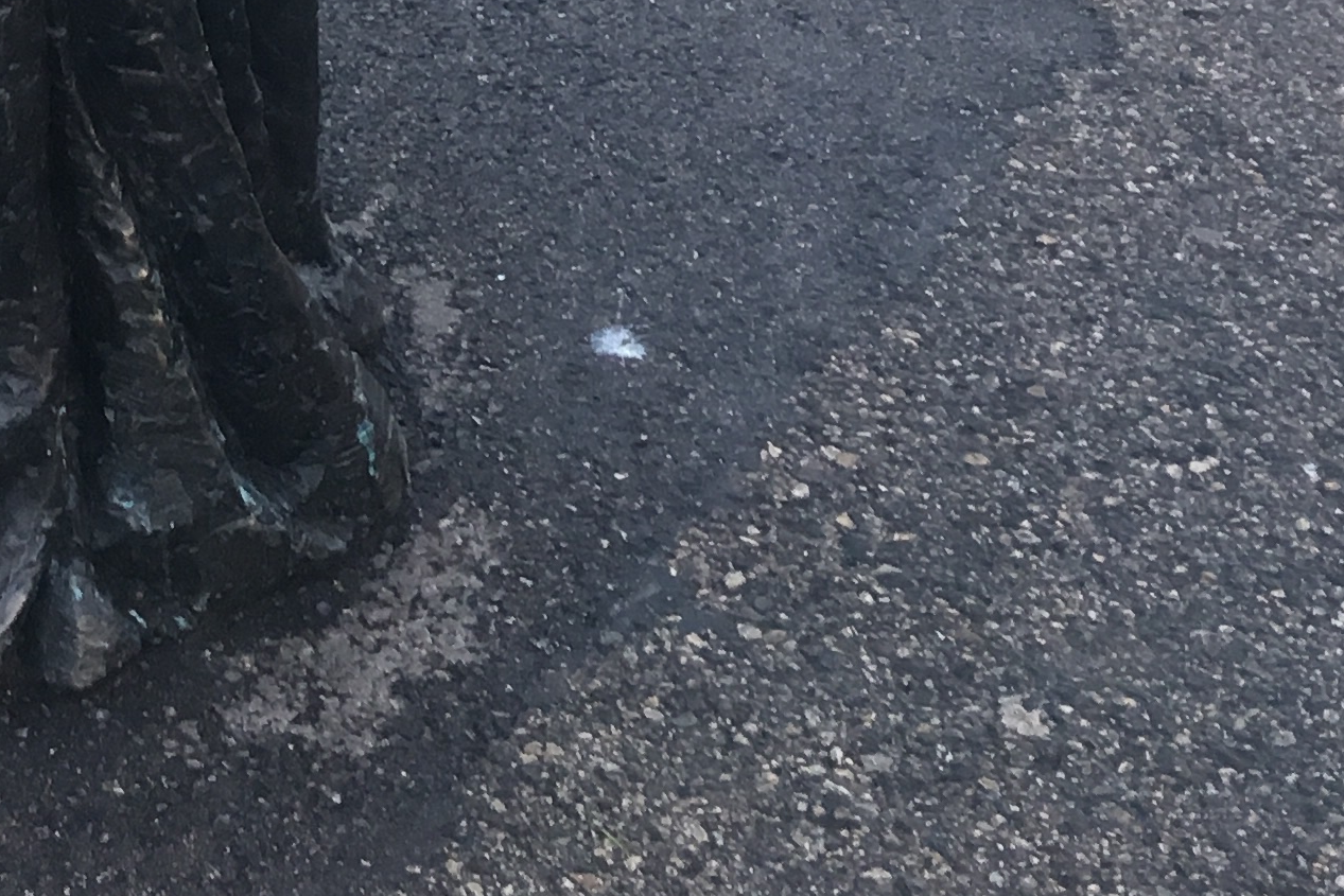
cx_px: 219
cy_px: -1148
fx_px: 3584
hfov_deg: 20.9
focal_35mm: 96
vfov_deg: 11.9
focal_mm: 4.15
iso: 64
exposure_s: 1/33
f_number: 2.2
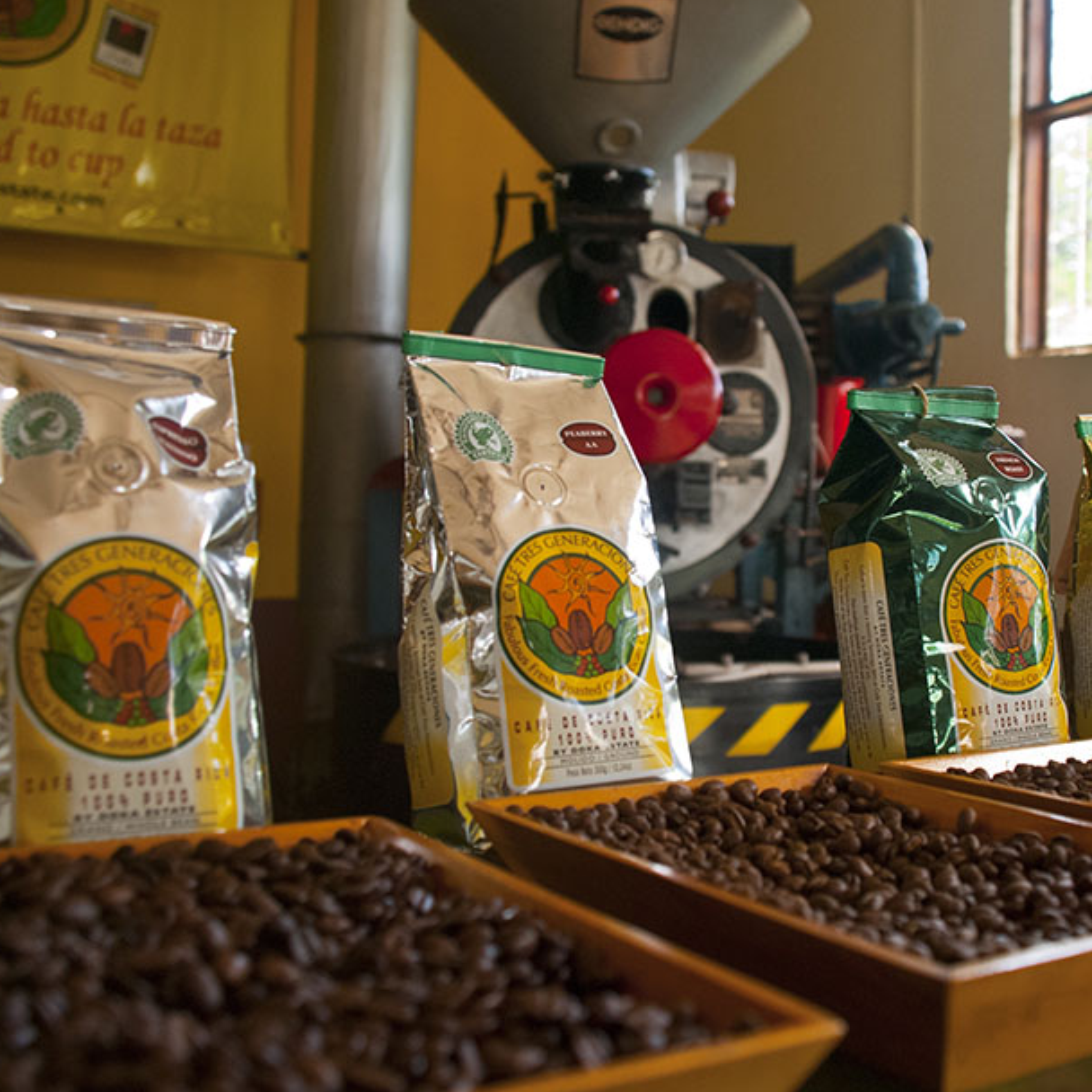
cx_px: 727
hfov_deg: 39.6
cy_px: 558
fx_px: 1499
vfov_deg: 40.0
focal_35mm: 42
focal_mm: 20
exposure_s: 1/60
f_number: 4
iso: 400
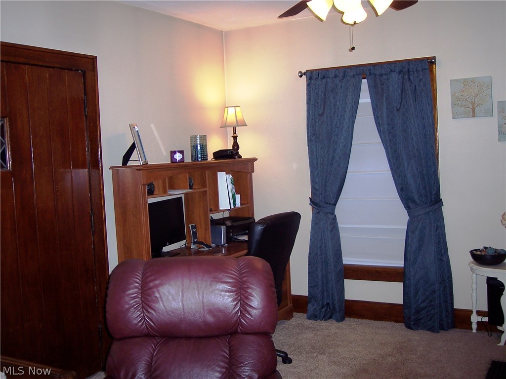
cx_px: 253
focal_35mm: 39
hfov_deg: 47.9
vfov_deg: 36.8
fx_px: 570
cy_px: 190
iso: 100
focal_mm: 8
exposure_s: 1/60
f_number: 2.8
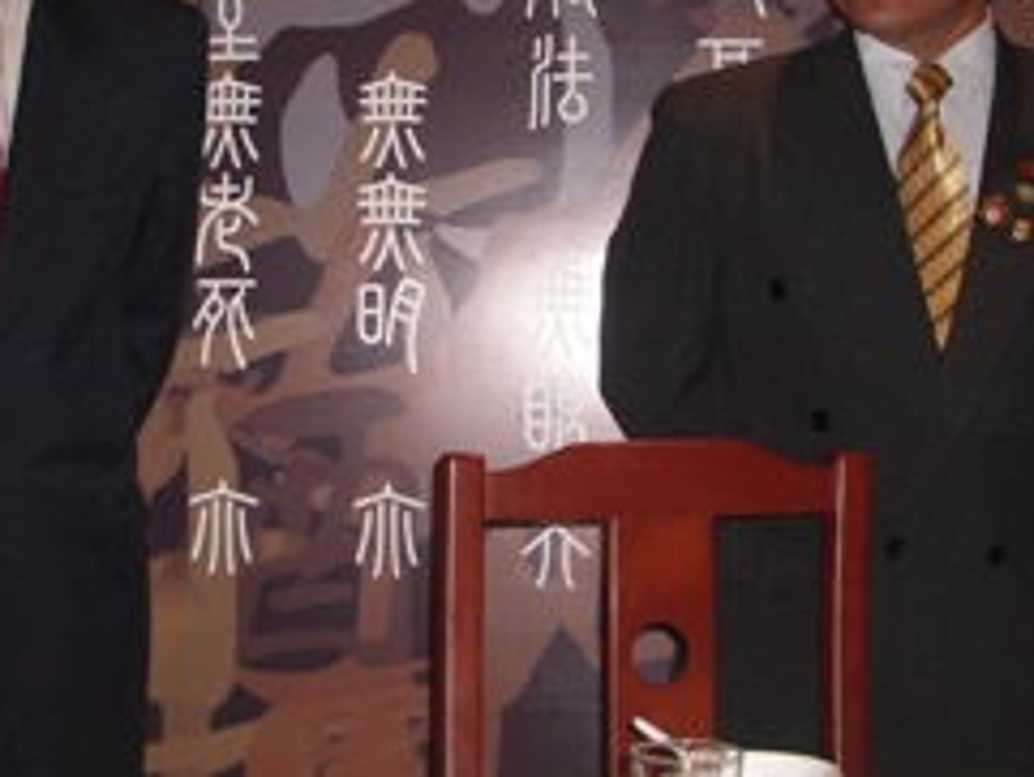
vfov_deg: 22.6
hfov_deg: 29.7
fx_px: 1943
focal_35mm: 65
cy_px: 305
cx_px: 399
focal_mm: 5.8
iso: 200
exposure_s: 1/60
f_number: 2.6
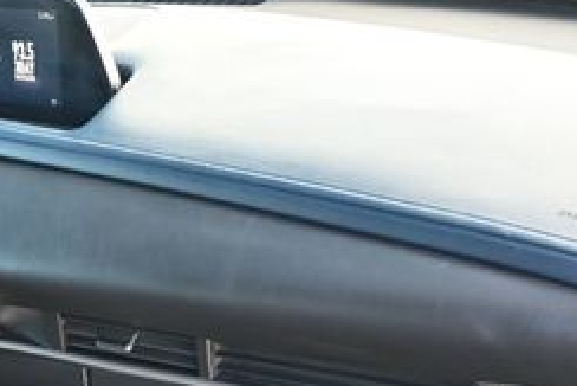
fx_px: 1229
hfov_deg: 25.7
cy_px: 471
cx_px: 73
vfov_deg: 17.0
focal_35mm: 77
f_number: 3.8
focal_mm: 19.5
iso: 900
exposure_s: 1/125
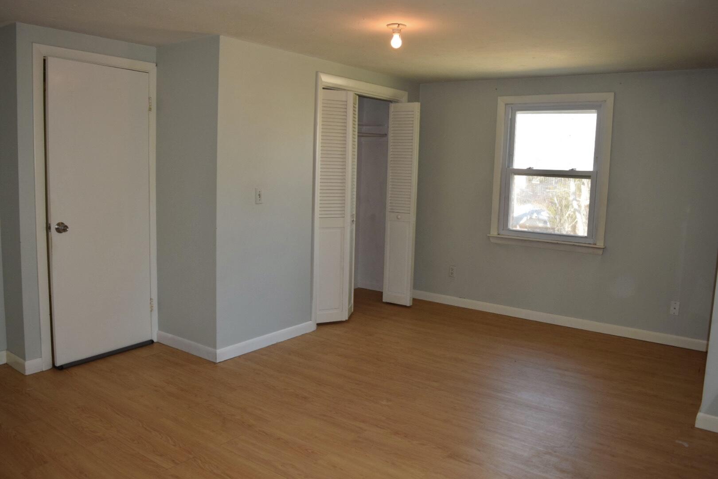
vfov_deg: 47.9
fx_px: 538
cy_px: 240
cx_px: 359
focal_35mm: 27
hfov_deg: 67.4
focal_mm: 18
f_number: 5
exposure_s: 1/100
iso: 800
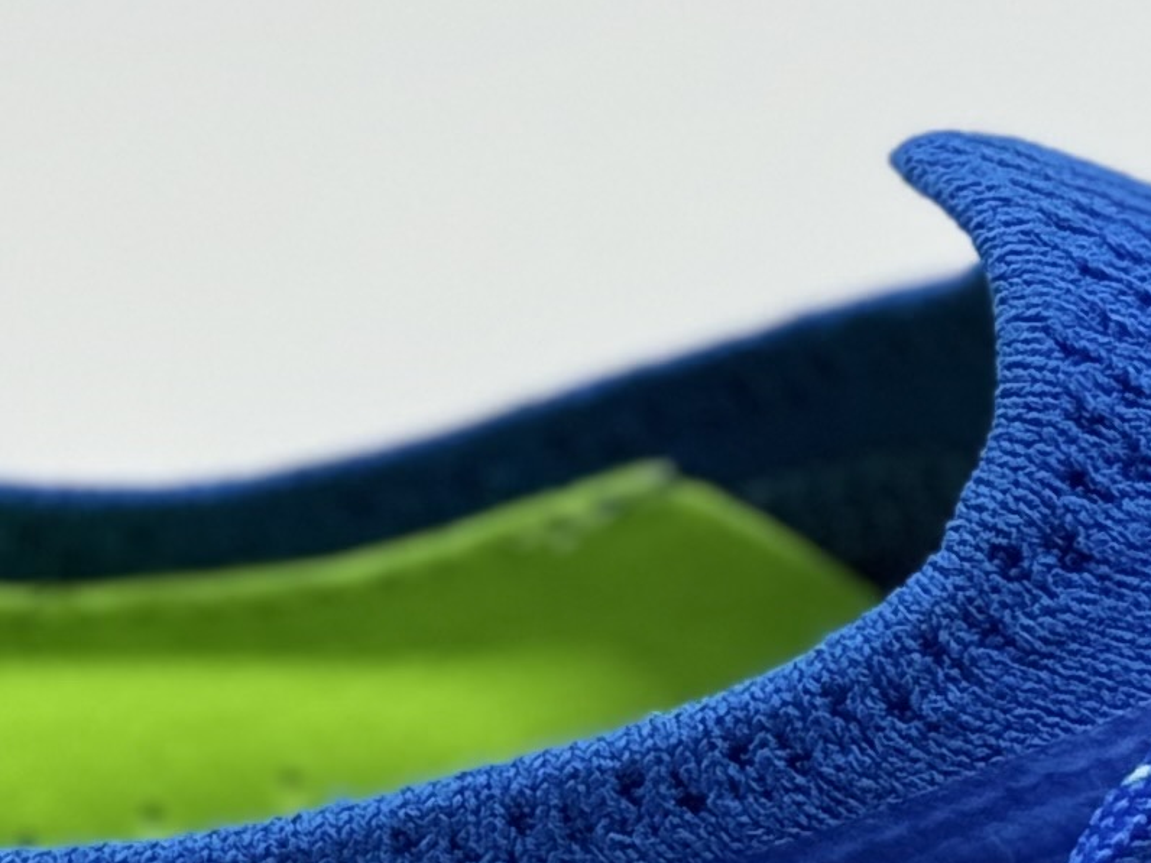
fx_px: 8080
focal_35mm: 243
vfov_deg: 6.1
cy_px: 330
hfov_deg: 8.0
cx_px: 1515
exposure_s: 1/609
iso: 64
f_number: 1.78
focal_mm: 6.86
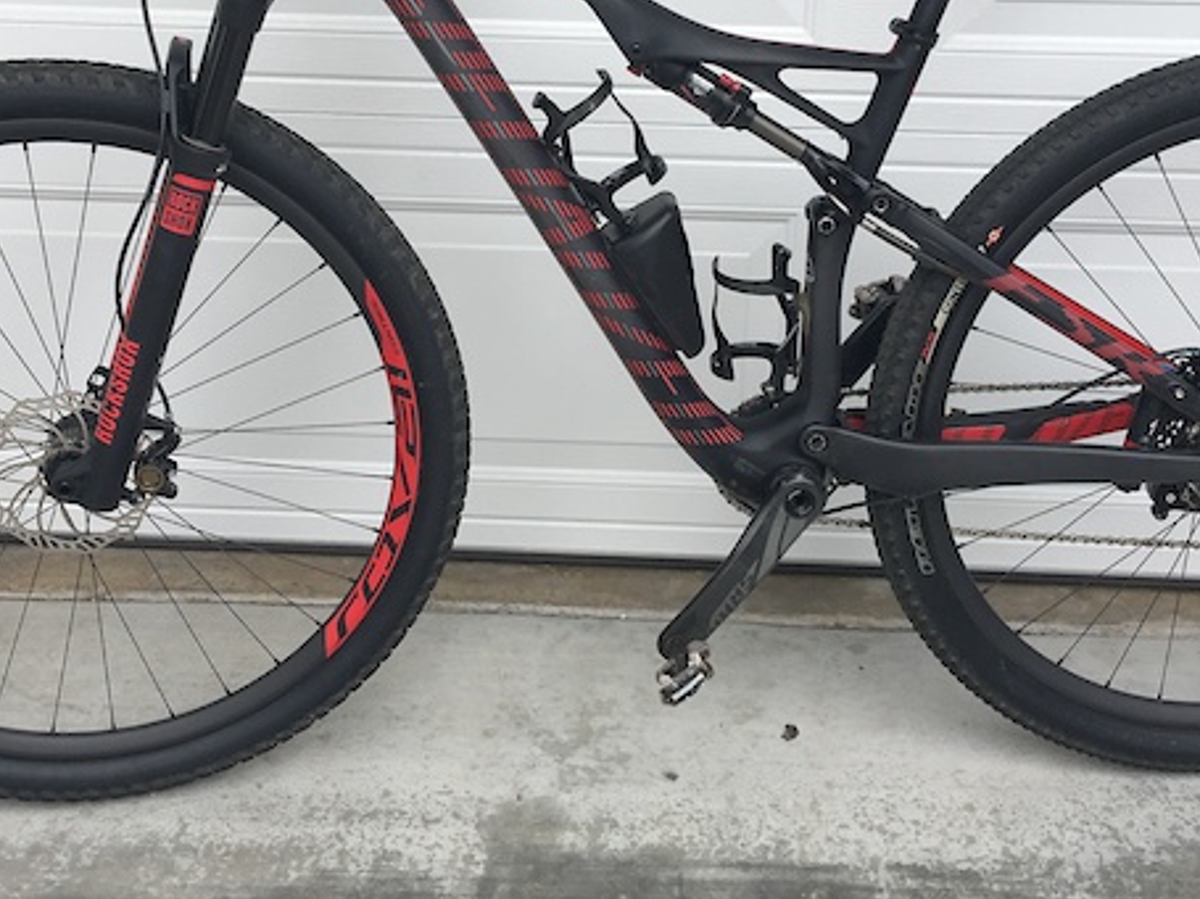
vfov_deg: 28.5
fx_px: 1768
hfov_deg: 37.5
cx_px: 607
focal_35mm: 51
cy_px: 380
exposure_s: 1/430
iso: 25
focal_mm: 4.15
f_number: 2.2
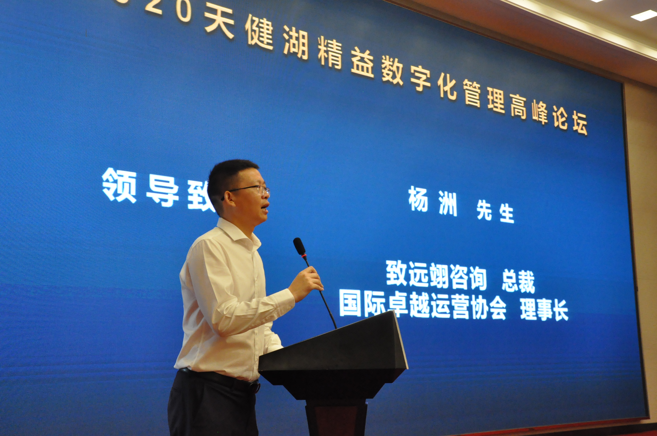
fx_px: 875
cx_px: 328
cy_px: 218
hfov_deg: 41.2
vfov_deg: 28.0
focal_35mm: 48
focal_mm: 32
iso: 3200
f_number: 8
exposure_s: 1/60
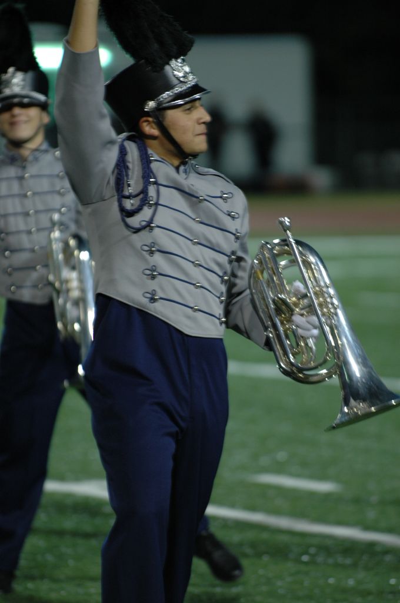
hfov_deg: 4.6
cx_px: 200
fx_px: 5013
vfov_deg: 6.9
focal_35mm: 300
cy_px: 302
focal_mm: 200
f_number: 2.8
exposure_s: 1/60
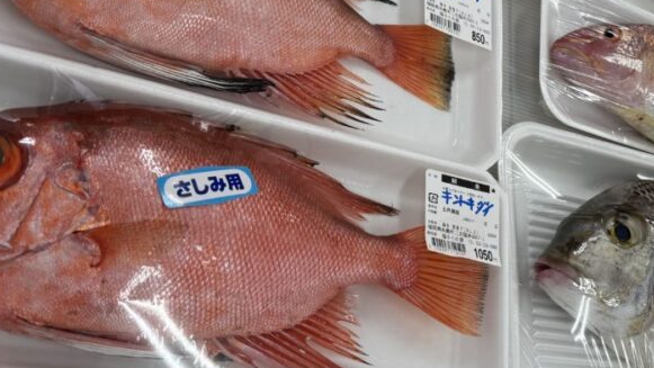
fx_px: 833
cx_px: 519
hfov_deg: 41.1
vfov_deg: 24.9
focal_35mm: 48
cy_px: 222
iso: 80
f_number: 1.78
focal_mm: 6.76
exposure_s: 1/120
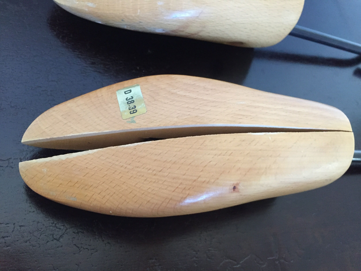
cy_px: 136
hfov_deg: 61.7
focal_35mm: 29
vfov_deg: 48.2
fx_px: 302
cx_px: 180
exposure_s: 1/20
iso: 250
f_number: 2.2
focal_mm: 4.15
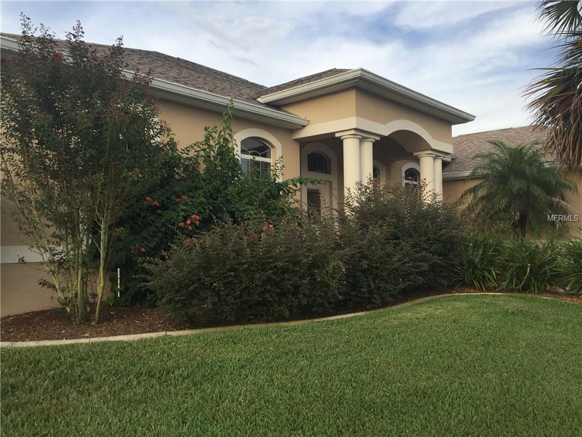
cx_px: 291
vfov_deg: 48.2
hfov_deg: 61.7
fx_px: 488
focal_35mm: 29
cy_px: 218
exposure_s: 1/706
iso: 32
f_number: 2.2
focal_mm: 4.15
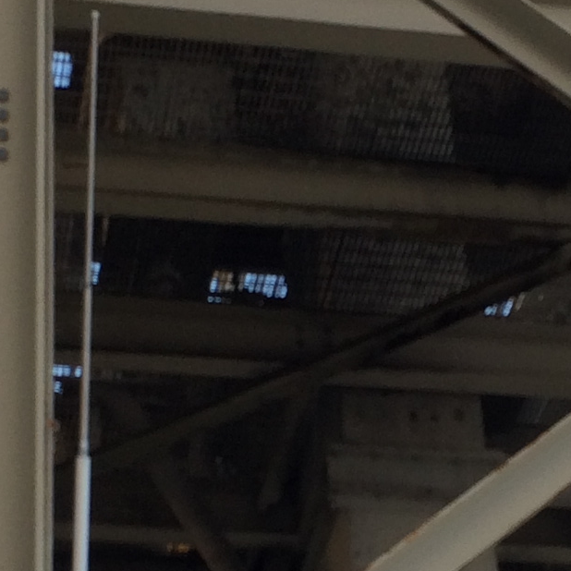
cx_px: 381
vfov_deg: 12.4
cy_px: 452
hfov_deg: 12.5
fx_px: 2613
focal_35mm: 140
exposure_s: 1/131
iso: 32
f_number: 2.2
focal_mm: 4.12
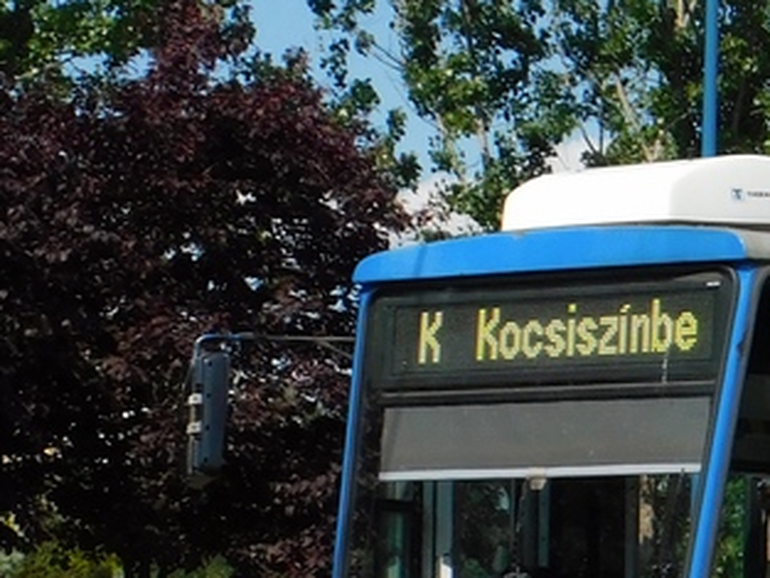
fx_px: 2915
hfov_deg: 13.9
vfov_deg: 11.3
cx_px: 1247
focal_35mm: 131
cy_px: 462
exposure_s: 1/1250
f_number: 3.6
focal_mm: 7.1
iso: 125
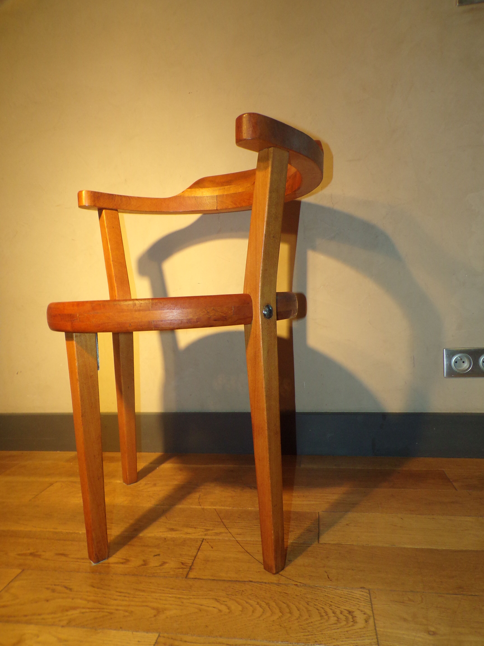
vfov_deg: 71.6
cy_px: 323
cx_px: 242
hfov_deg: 56.8
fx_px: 447
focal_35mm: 24
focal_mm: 4.3
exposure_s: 1/34
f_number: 3
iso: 199
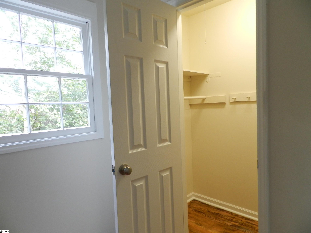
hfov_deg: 73.9
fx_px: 207
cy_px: 116
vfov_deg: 58.9
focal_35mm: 23
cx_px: 156
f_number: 3.4
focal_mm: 4
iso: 320
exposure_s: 1/30
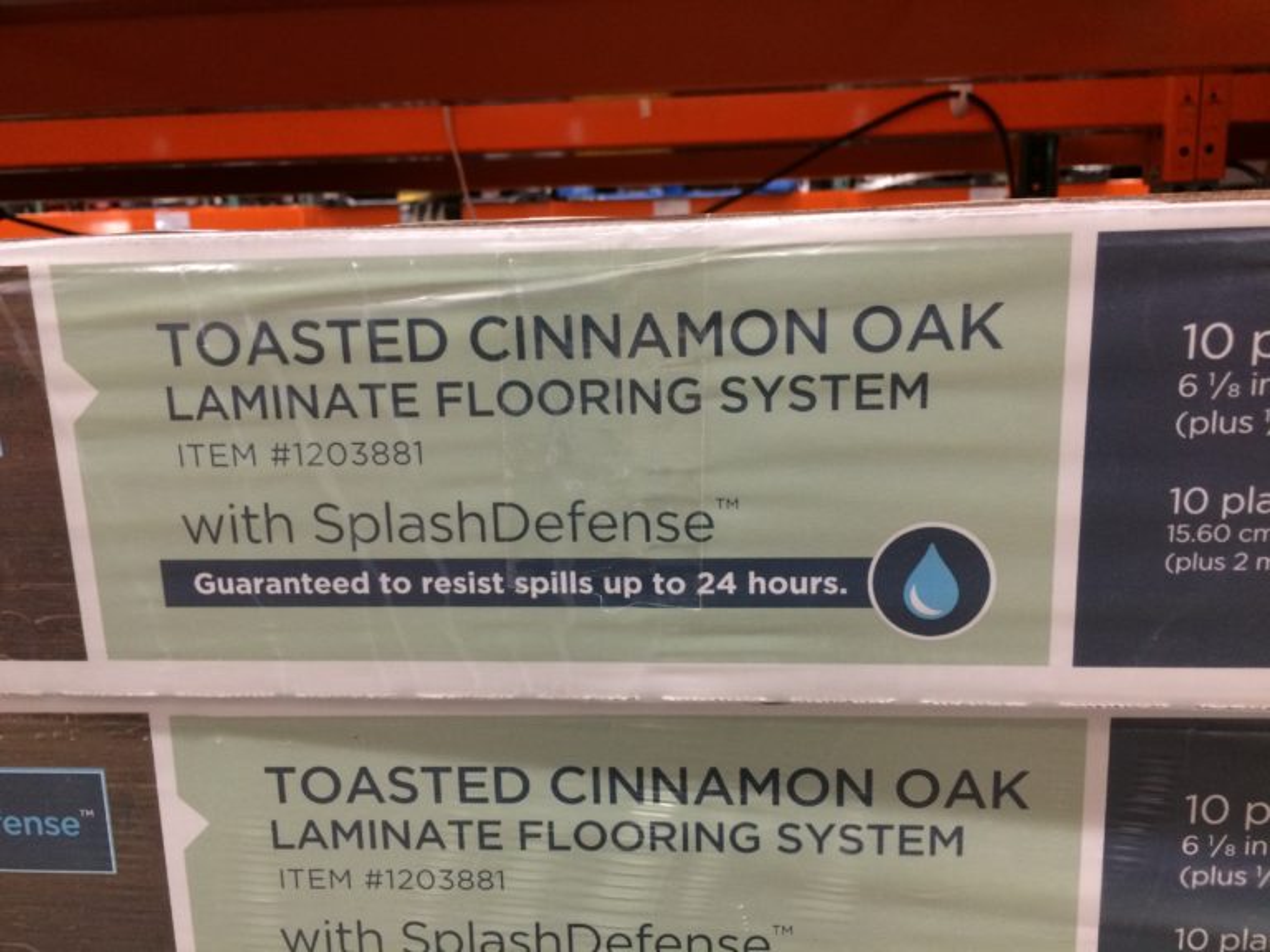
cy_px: 476
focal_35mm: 29
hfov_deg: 61.7
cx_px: 635
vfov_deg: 48.2
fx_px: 1064
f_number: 2.2
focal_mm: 4.15
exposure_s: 1/30
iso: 160
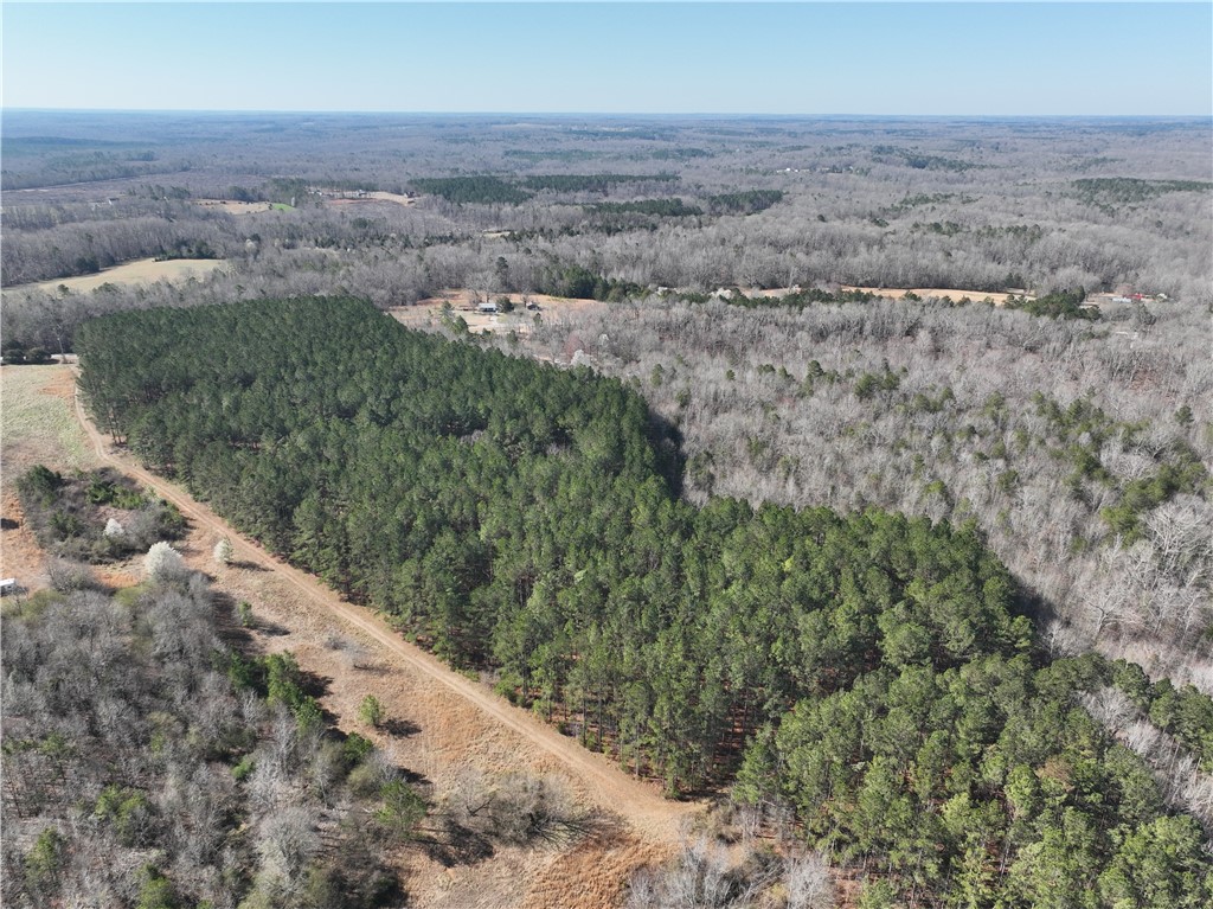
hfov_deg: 71.6
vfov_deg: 56.8
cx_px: 606
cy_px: 454
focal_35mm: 24
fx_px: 841
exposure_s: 1/240
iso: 200
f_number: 2.8
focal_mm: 12.29
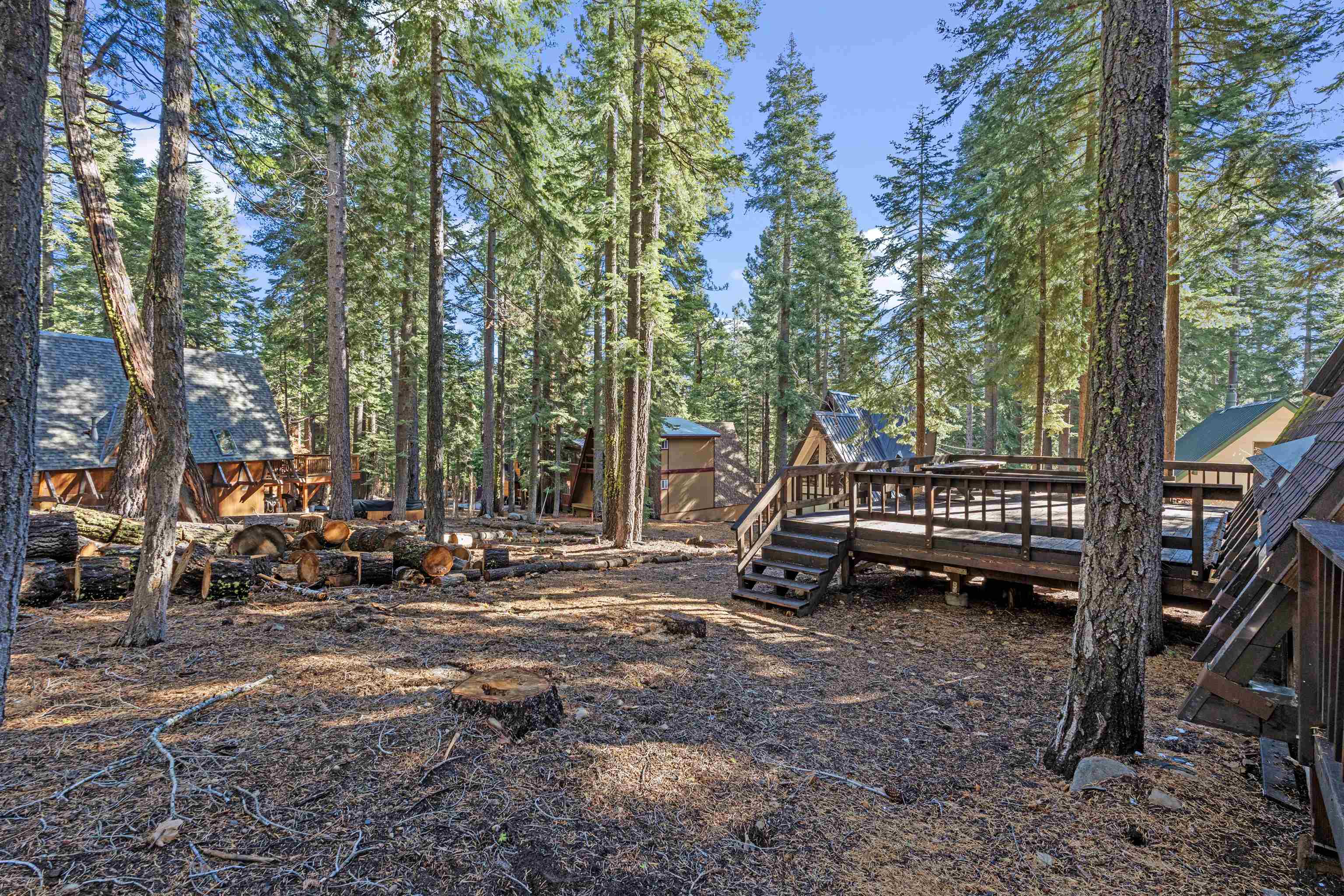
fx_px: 597
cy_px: 448
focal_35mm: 16
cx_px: 672
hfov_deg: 96.7
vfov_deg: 73.7
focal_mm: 16
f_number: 8
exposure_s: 1/100
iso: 500
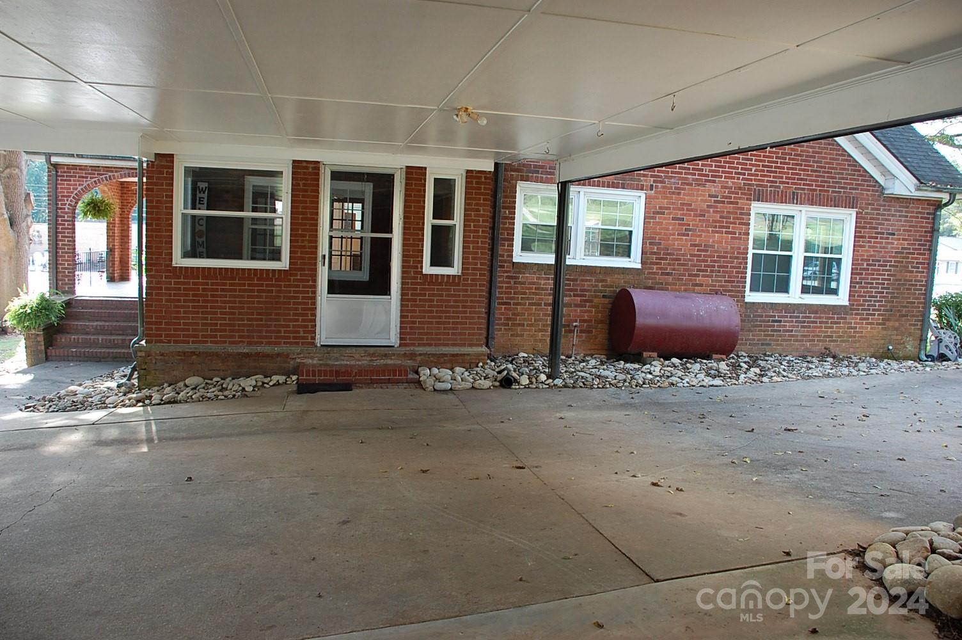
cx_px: 481
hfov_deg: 67.4
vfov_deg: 47.8
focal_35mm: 27
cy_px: 320
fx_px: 721
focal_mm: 18
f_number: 4.5
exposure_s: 1/80
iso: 400
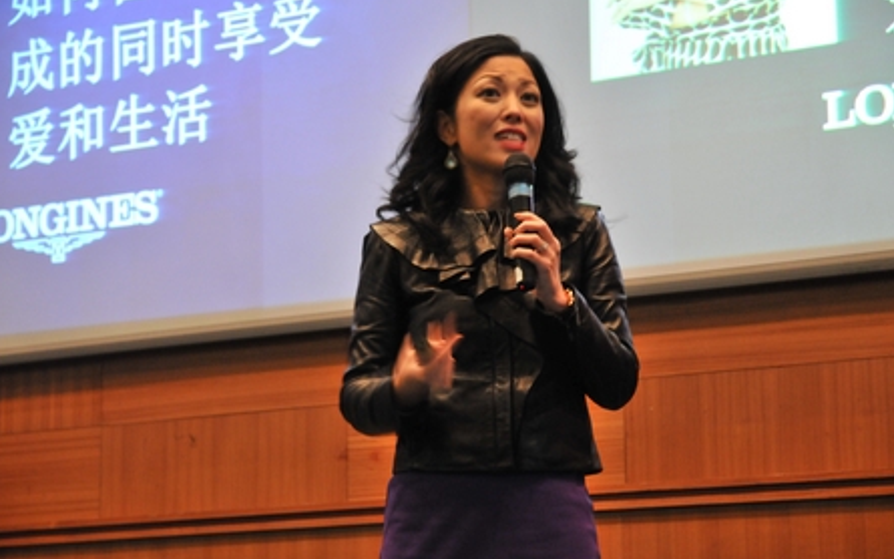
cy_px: 281
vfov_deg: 12.1
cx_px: 446
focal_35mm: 108
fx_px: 2631
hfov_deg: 19.3
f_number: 4.5
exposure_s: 1/8
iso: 1600
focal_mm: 70
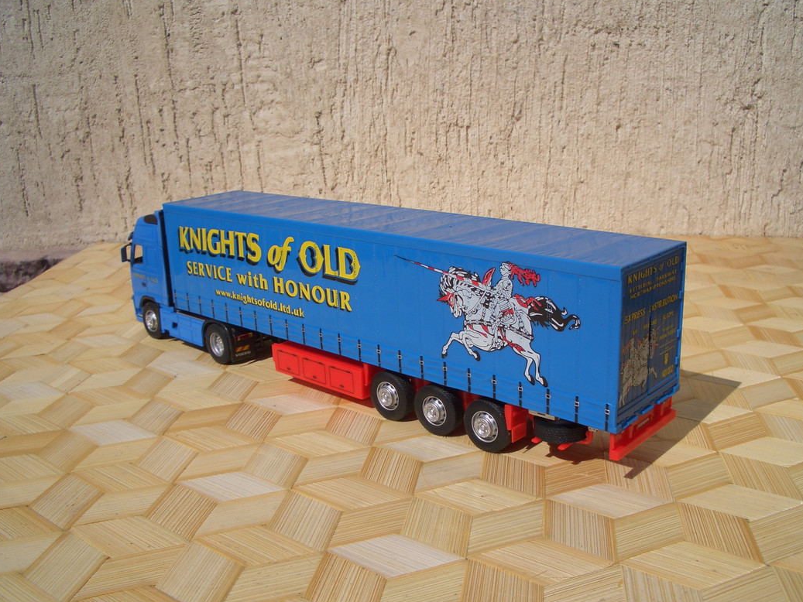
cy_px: 299
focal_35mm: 36
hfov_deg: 51.3
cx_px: 404
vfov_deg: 39.7
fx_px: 835
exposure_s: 1/1250
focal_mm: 5.8
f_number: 4.3
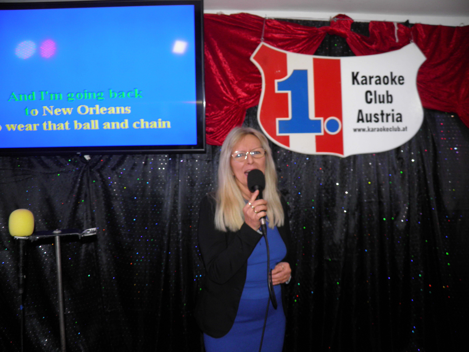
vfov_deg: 49.7
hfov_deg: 63.4
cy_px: 176
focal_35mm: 28
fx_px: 379
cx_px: 234
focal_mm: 4.9
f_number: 2.8
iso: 100
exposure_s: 1/30
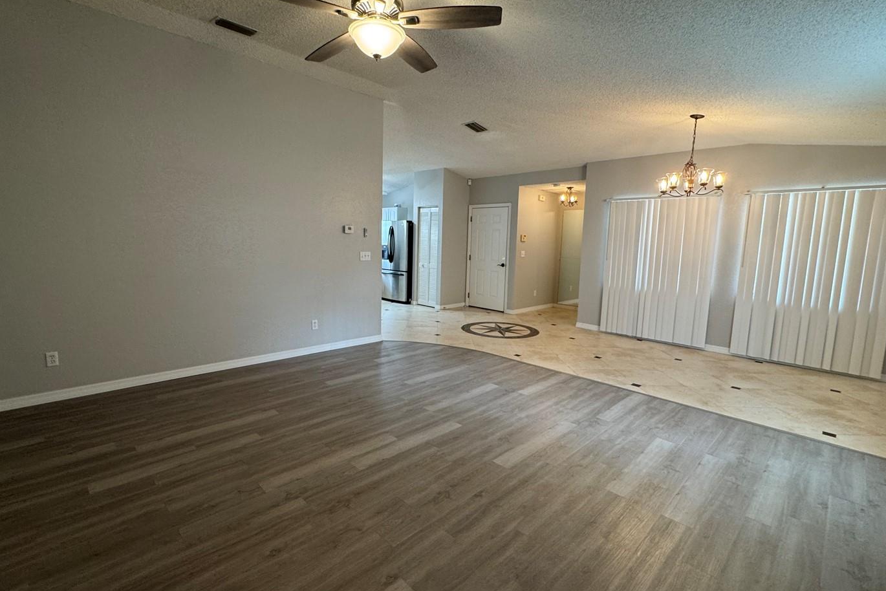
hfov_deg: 93.3
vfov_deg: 70.5
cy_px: 292
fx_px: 418
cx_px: 435
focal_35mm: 17
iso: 200
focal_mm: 2.22
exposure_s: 1/60
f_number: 2.2
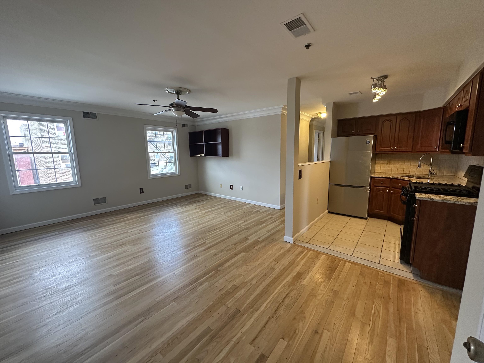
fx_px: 196
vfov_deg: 85.7
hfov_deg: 102.1
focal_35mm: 14
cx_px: 242
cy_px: 182
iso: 200
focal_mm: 2.22
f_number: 2.2
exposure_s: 1/120
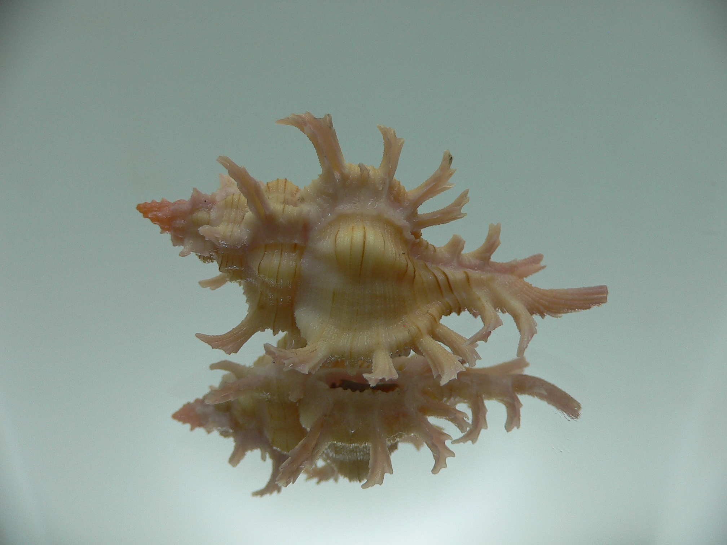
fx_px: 735
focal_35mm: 35
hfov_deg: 52.6
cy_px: 272
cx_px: 364
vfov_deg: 40.7
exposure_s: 1/100
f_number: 2.8
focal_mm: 4.6
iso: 80
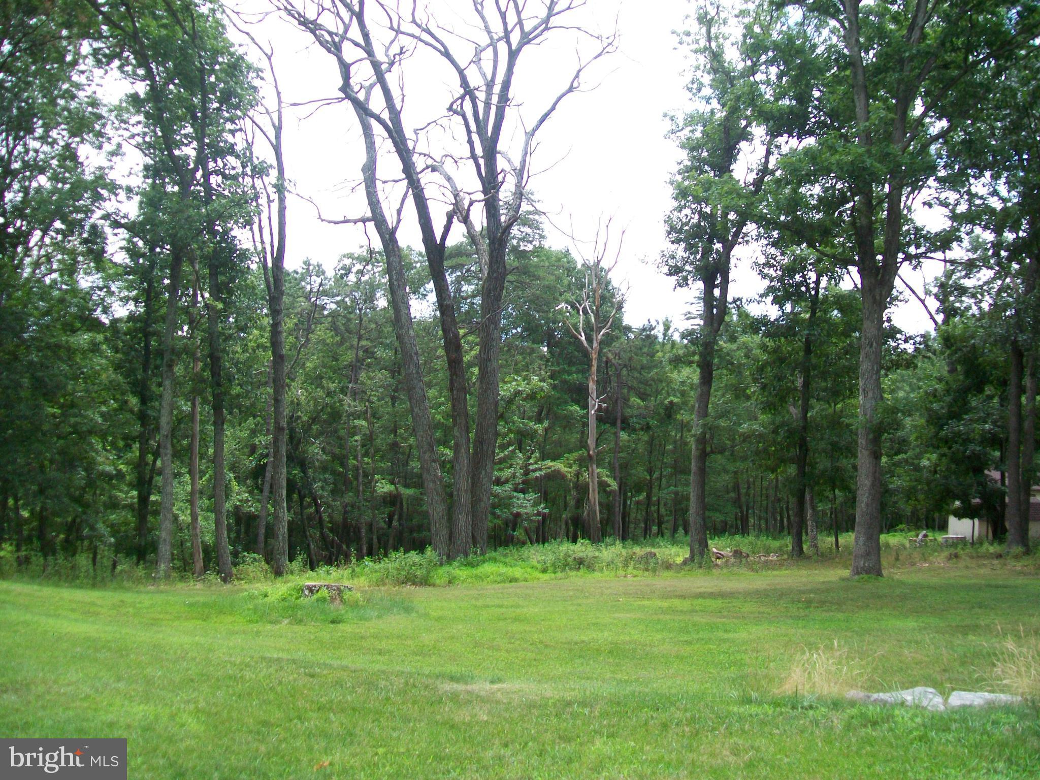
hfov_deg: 54.0
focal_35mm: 34
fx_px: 1021
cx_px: 520
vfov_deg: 41.8
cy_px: 390
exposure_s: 1/400
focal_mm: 6.1
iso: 64
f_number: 2.7
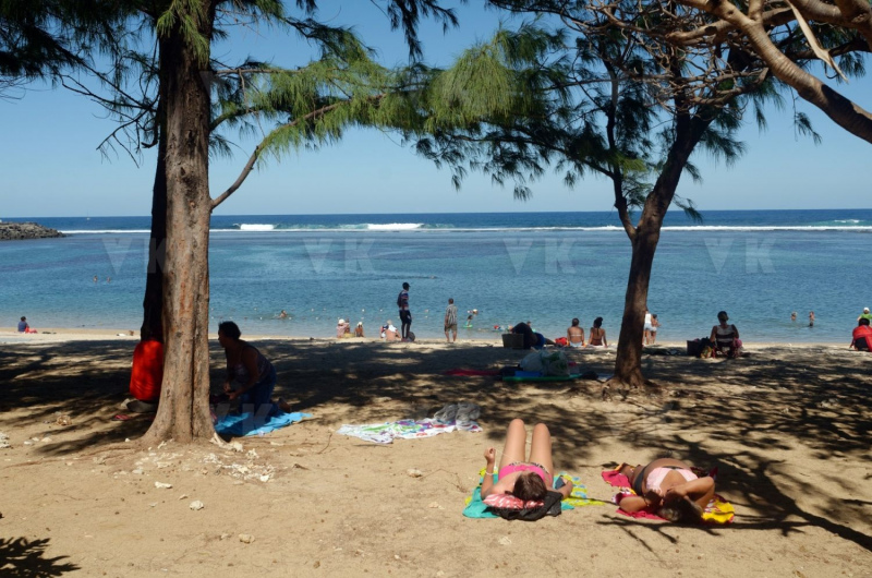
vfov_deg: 36.7
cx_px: 436
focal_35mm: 36
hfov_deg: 53.2
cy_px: 289
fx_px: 870
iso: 200
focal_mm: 24
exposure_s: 1/1000
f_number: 8
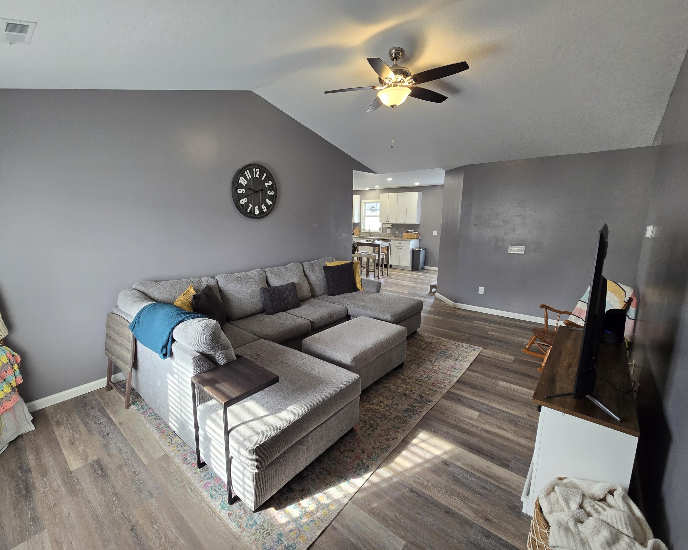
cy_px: 266
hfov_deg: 100.4
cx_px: 310
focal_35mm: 14
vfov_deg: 87.9
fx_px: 285
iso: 125
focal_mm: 2.2
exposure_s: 1/60
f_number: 2.2
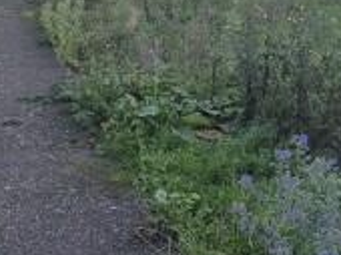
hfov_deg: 38.9
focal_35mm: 49
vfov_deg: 29.4
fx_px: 482
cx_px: 148
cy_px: 84
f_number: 2.2
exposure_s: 1/469
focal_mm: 2.2
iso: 50
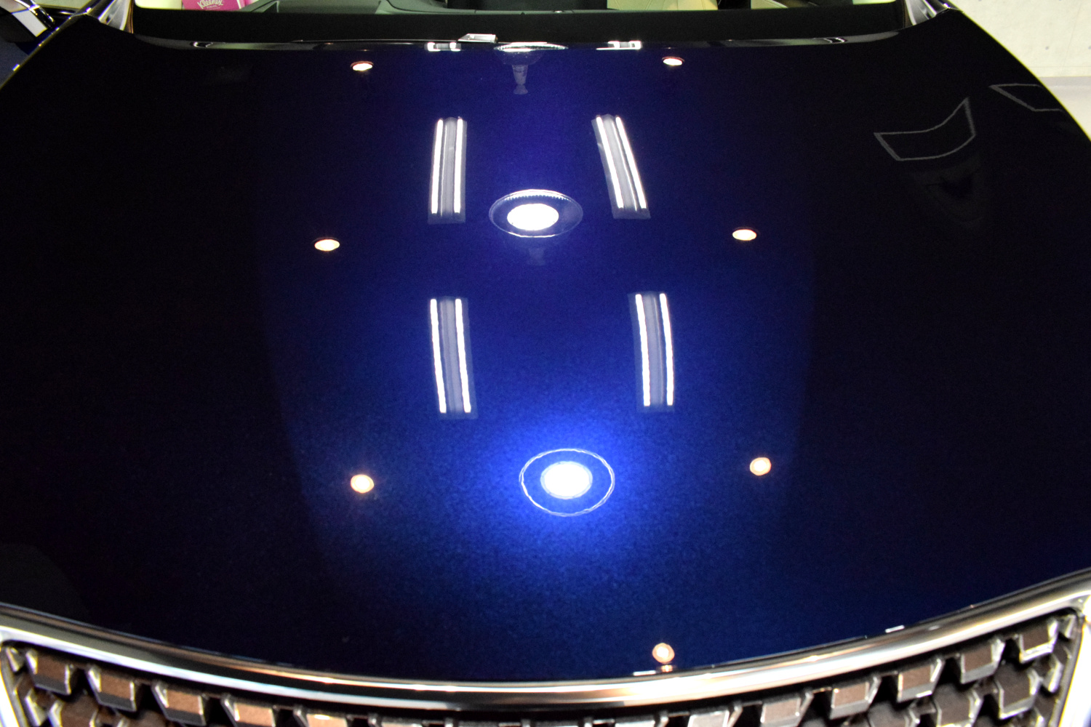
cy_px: 364
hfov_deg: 67.4
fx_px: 818
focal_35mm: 27
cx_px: 546
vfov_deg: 47.9
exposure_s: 1/200
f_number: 7.1
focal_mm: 18
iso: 5000
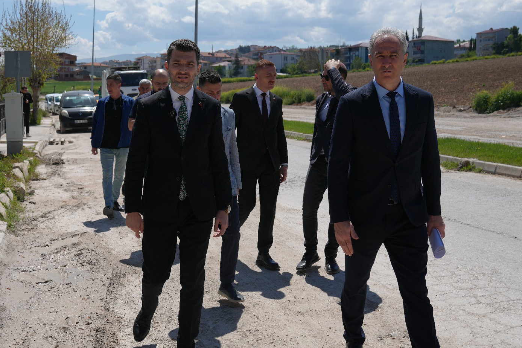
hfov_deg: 43.4
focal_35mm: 45
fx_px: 652
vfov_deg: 29.8
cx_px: 204
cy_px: 140
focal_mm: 26
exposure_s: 1/1600
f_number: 4.5
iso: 100
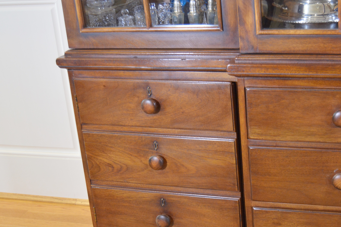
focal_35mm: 63
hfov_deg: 31.4
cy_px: 137
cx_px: 251
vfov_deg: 21.5
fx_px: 597
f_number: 4
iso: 1100
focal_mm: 26
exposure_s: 1/30
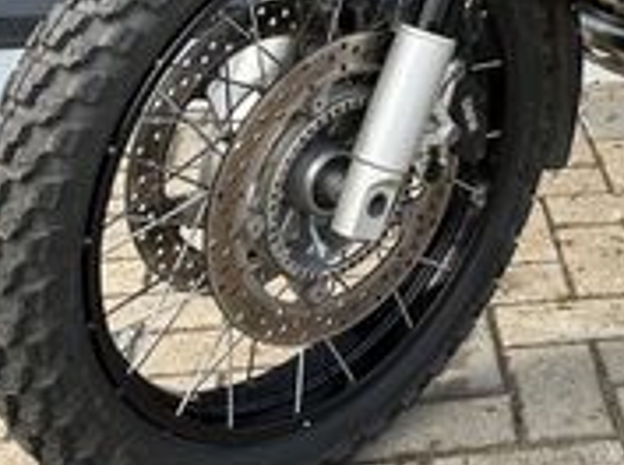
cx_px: 684
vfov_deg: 15.3
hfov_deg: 21.4
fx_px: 1565
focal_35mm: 87
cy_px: -292
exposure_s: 1/549
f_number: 1.78
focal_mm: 6.86
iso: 80
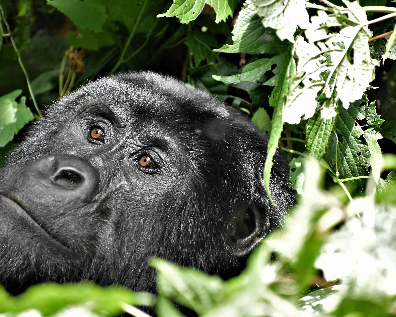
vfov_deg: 4.1
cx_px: 173
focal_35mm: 376
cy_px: 159
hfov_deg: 5.1
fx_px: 4406
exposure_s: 1/400
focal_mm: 220
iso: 2500
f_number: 5.6
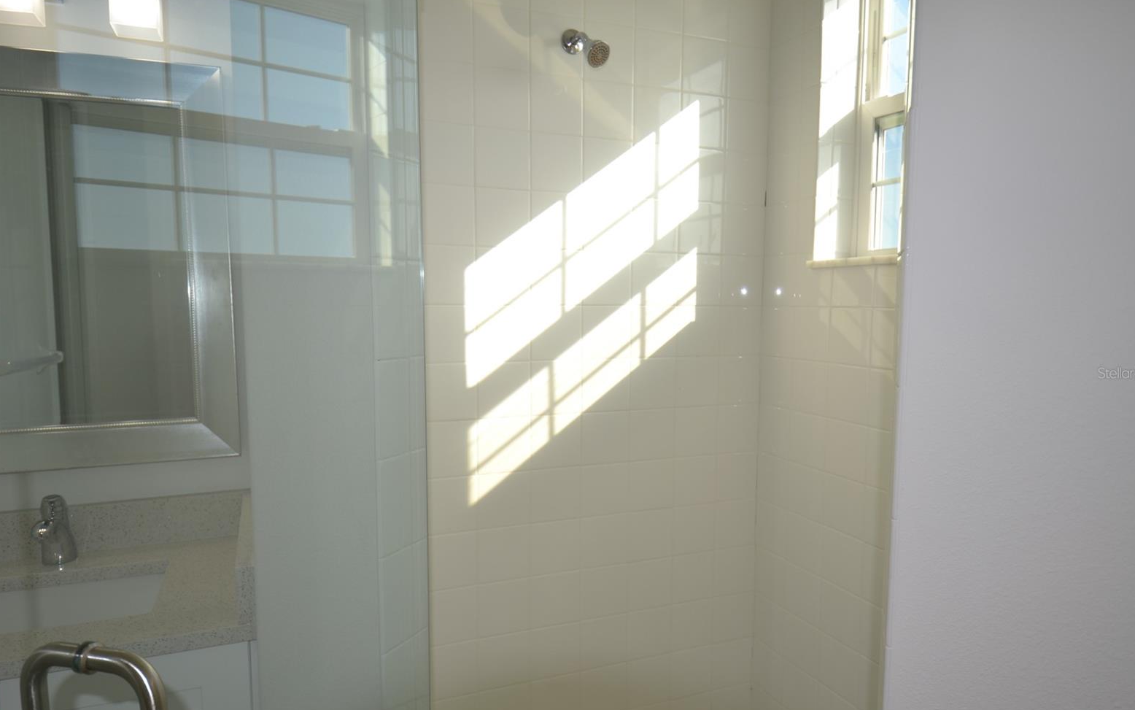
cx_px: 579
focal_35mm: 22
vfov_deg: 55.0
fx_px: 681
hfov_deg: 79.6
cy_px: 373
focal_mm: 14
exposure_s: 1/160
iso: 100
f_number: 4
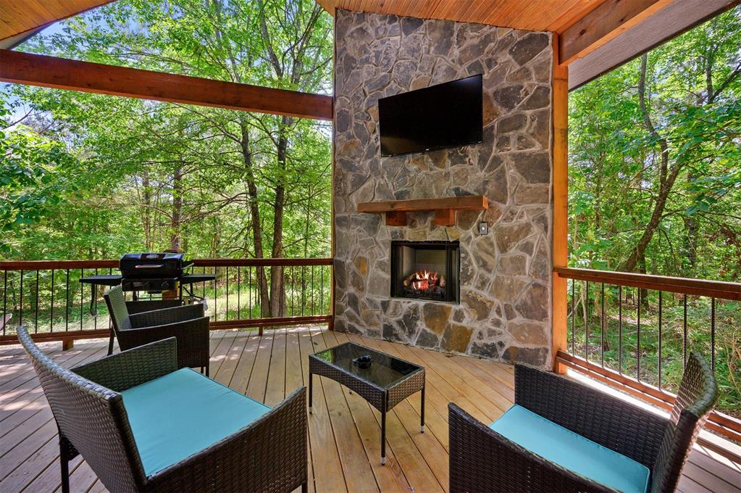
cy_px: 246
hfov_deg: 104.3
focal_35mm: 14
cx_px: 370
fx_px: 288
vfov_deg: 81.1
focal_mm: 14
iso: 500
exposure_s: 1/200
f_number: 7.1
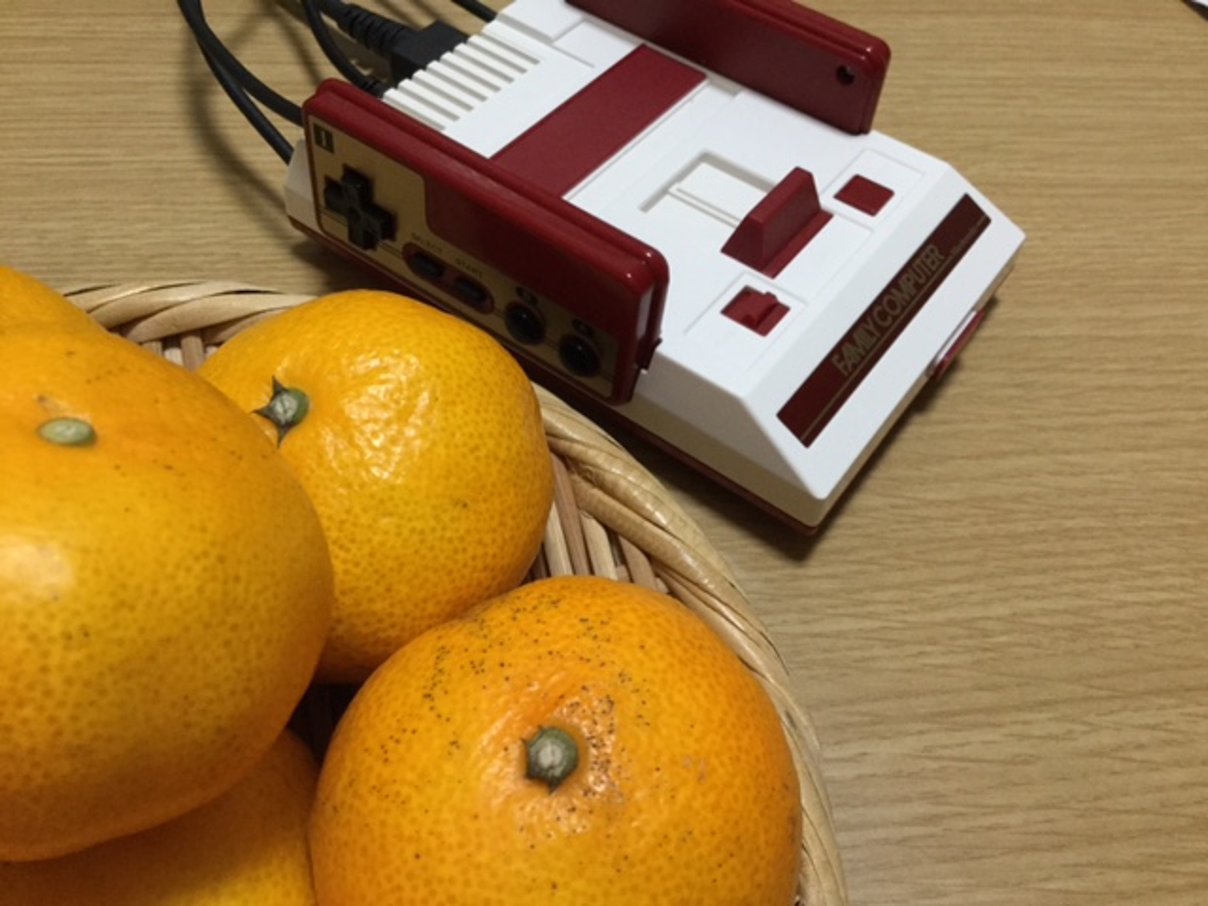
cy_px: 453
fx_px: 1082
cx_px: 604
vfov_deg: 45.4
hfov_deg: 58.4
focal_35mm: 31
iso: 100
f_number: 2.4
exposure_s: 1/30
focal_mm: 3.3
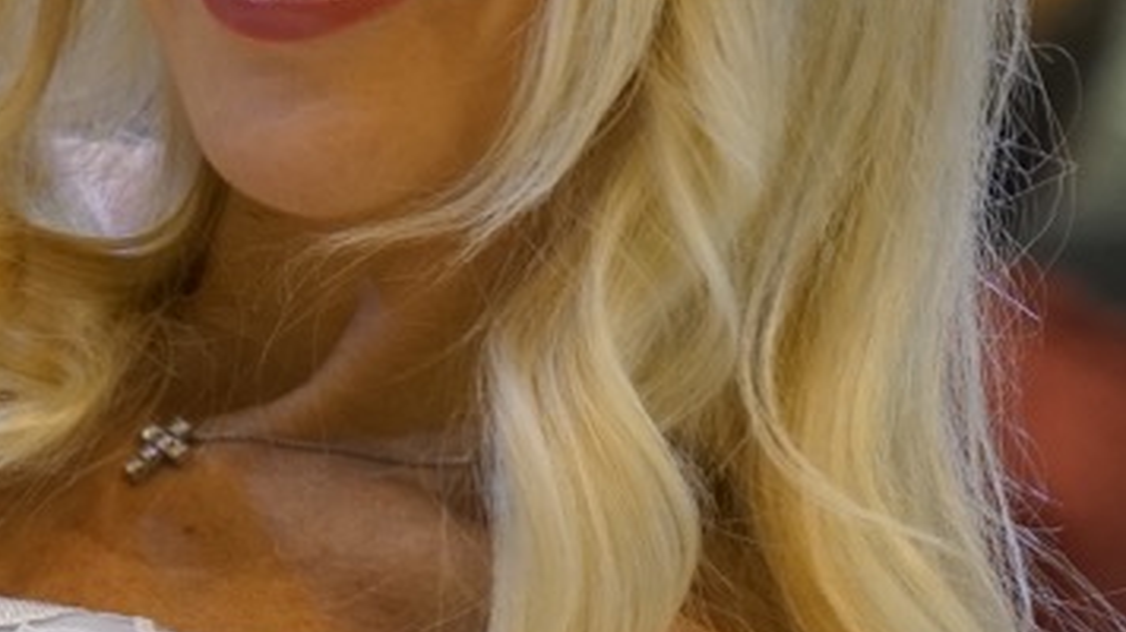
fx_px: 29460
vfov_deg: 1.2
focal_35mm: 987
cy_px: -57
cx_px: 278
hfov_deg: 2.2
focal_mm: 175
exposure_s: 1/320
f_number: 6.3
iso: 1600
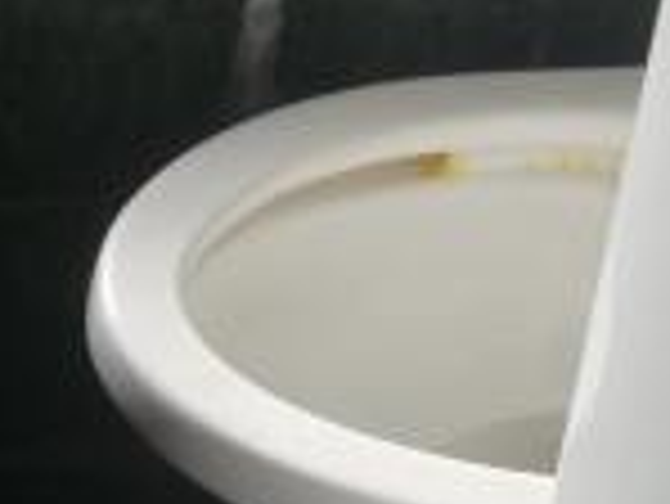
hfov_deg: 13.2
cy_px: -567
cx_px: -157
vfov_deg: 9.5
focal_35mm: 145
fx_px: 2809
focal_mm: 3.95
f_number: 2.2
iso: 50
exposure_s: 1/160
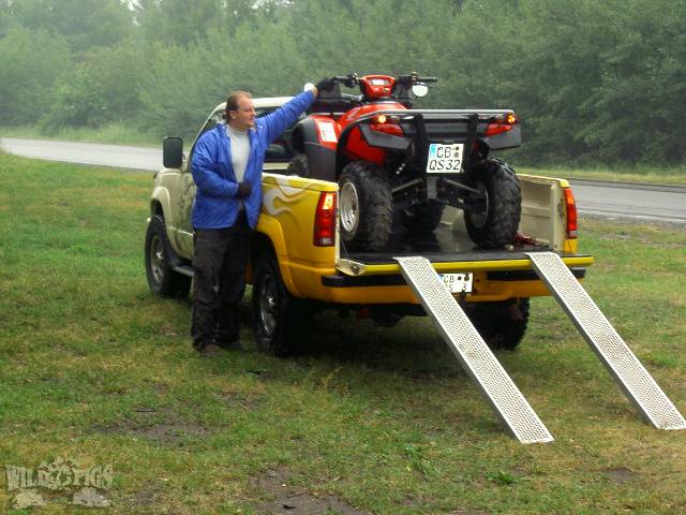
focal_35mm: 84
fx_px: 1665
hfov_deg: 23.3
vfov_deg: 17.6
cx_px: 343
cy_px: 258
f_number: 4.1
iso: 200
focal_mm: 17.4
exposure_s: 1/80
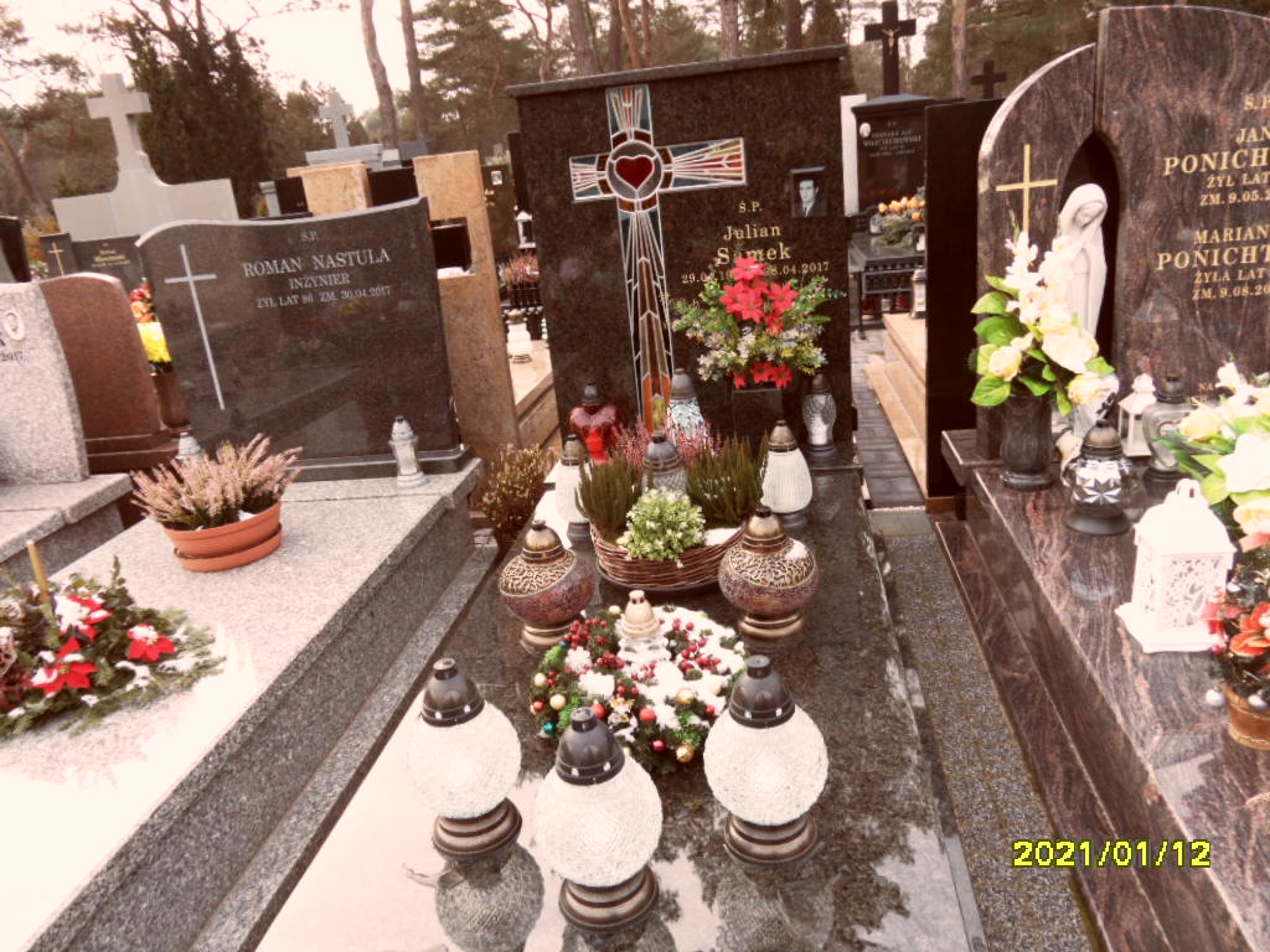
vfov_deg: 56.8
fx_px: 881
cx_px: 635
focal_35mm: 24
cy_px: 476
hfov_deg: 71.6
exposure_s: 1/90
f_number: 3.2
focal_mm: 3.9
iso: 100
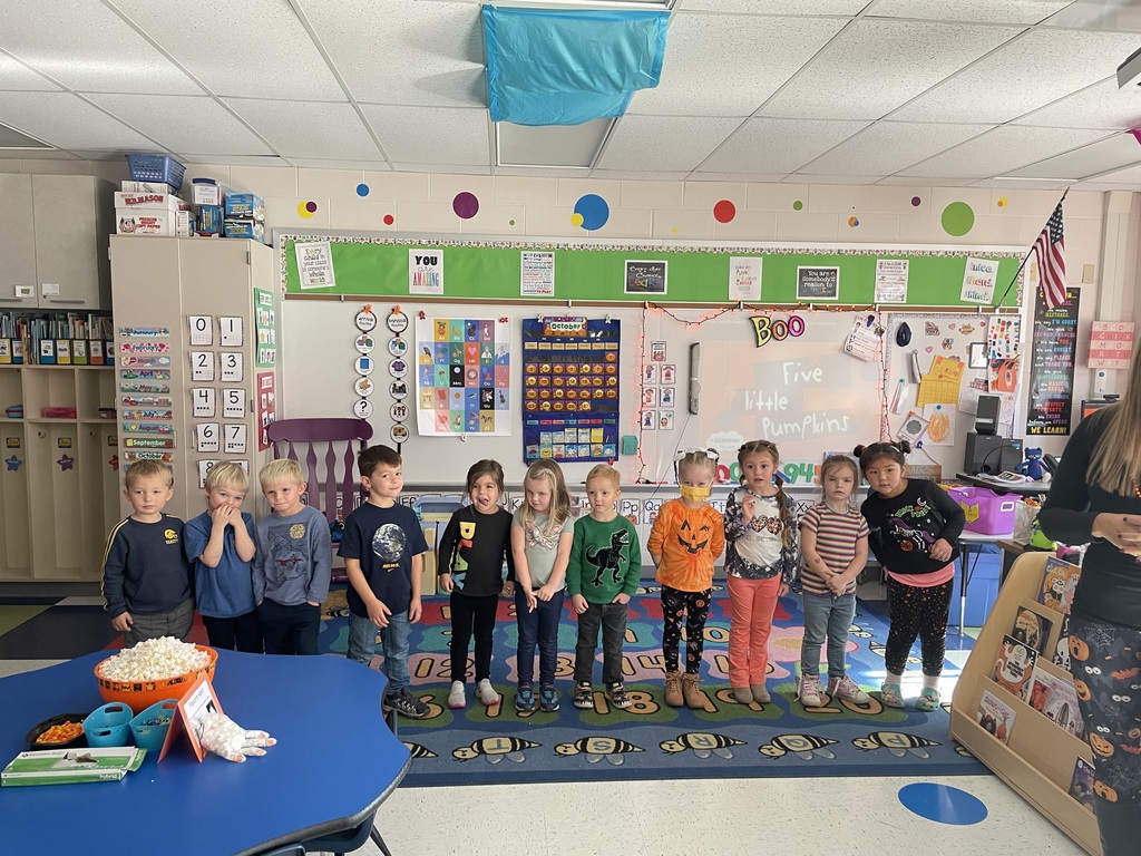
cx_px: 570
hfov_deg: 67.3
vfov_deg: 53.1
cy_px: 428
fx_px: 857
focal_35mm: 26
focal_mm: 4.2
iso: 100
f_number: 1.6
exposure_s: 1/60
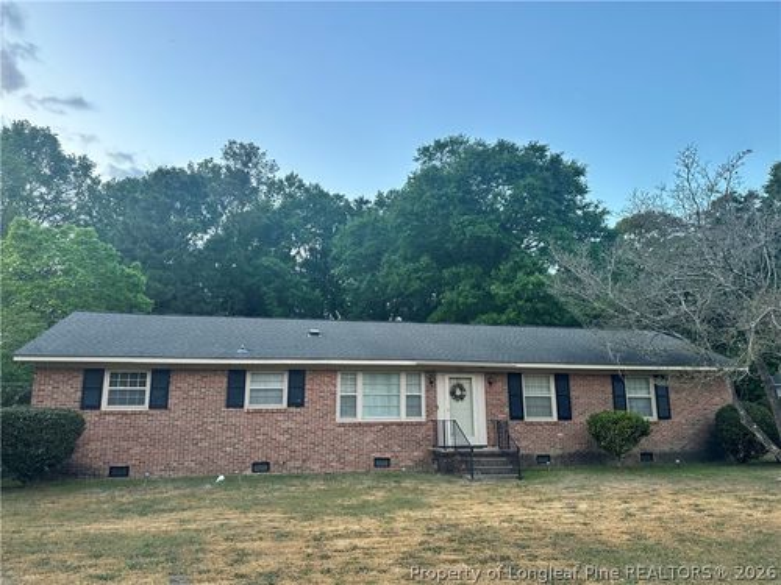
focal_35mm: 24
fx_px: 541
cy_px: 292
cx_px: 390
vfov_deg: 56.8
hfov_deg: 71.6
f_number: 1.78
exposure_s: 1/121
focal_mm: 6.86
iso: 80
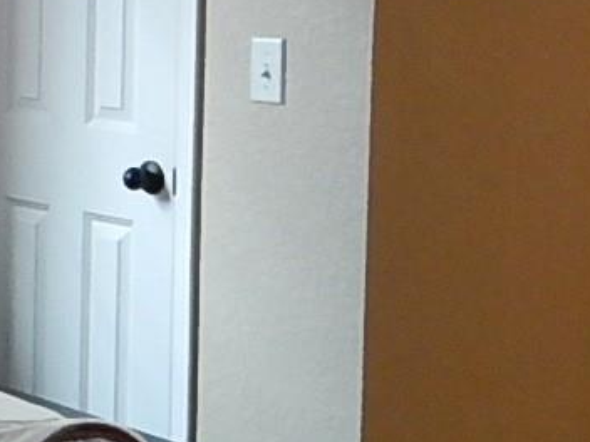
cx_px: -302
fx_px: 1858
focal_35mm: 109
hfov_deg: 16.4
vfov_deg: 13.5
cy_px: 45
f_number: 2.8
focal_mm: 4.3
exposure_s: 1/15
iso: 450
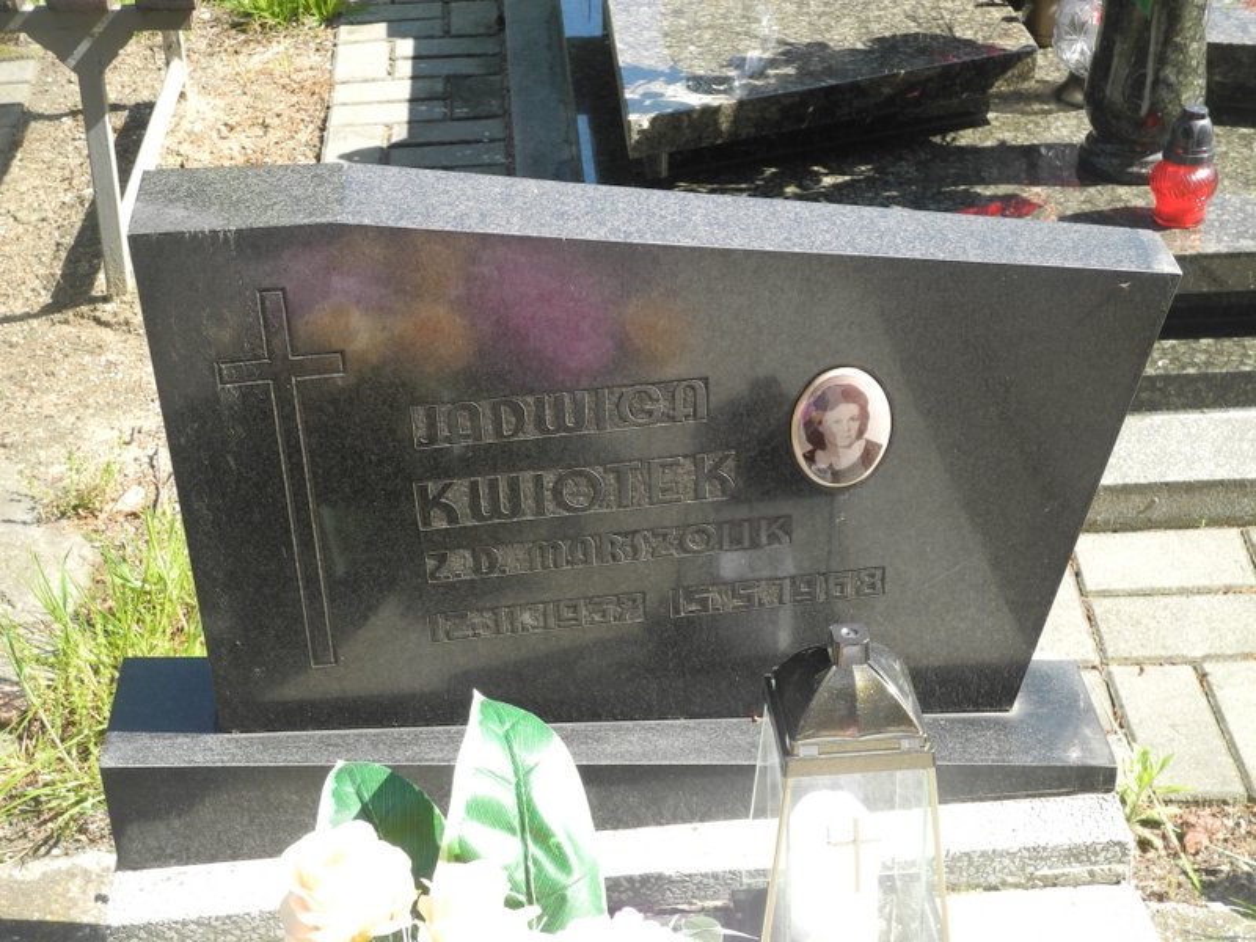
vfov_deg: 24.0
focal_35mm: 61
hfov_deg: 31.7
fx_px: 2213
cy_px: 471
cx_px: 628
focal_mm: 13
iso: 100
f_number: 3.5
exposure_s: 1/250
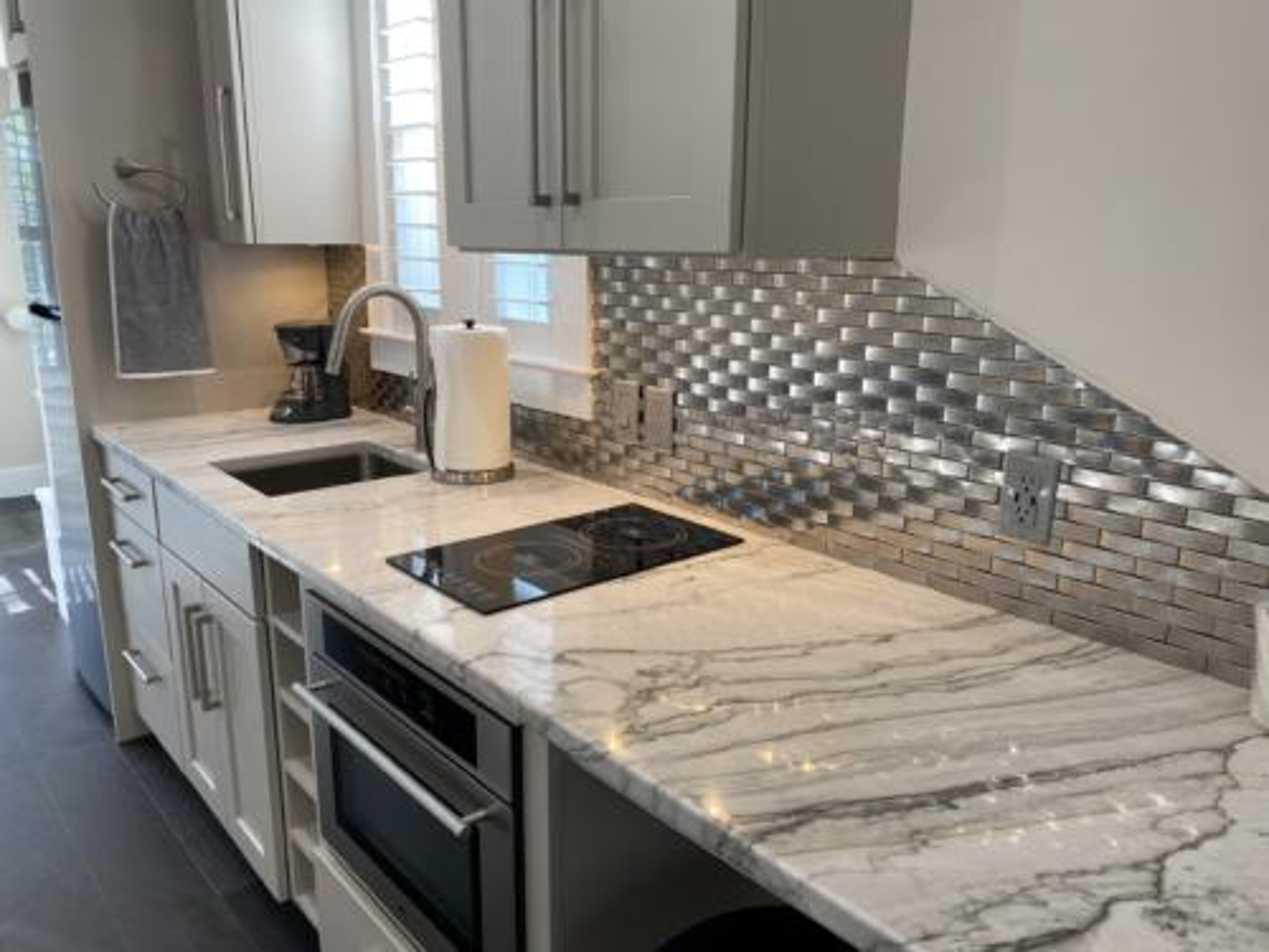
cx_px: 634
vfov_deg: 53.1
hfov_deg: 67.3
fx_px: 953
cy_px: 476
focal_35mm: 26
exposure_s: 1/120
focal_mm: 4.25
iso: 125
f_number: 1.8
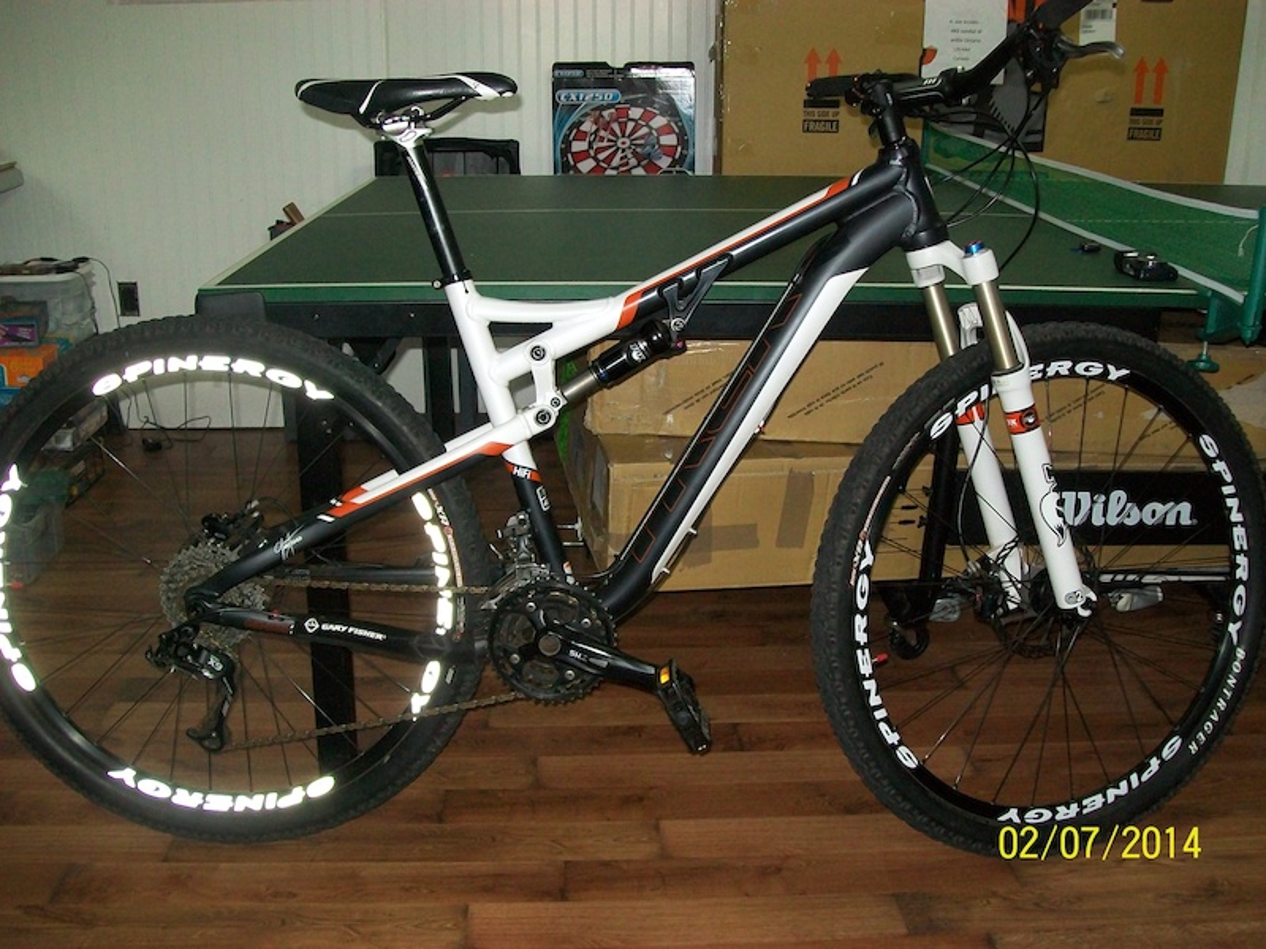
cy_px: 474
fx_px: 1317
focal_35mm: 36
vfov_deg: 39.7
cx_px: 633
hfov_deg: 51.4
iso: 160
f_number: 2.7
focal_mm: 6
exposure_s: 1/60
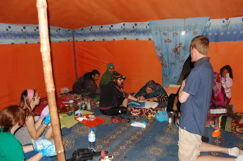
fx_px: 182
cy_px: 80
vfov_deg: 47.9
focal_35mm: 27
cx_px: 122
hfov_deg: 67.4
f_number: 5.6
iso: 320
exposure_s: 1/125
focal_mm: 18
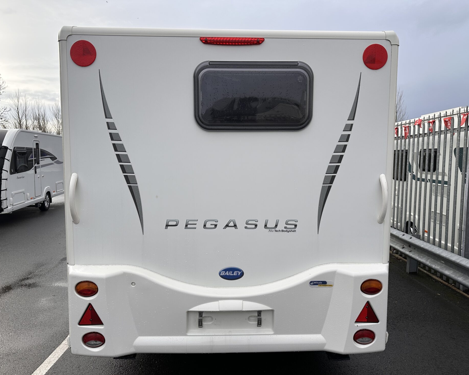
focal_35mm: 26
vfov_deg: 54.9
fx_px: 361
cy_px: 195
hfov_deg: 66.0
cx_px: 233
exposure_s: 1/1393
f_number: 1.78
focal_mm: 6.86
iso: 80
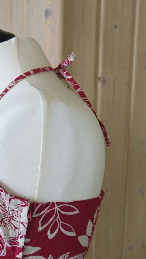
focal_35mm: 43
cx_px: 27
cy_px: 201
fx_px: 296
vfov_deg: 45.3
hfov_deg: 27.1
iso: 400
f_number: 2.5
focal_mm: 8.87
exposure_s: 1/30
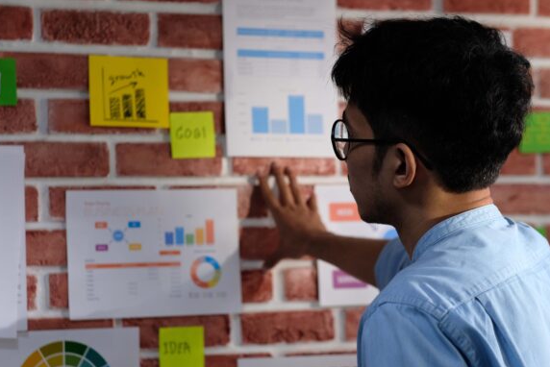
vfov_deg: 14.6
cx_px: 249
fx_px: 1437
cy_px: 204
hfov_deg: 21.7
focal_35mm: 94
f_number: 2.8
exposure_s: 1/85
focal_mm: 56
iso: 500
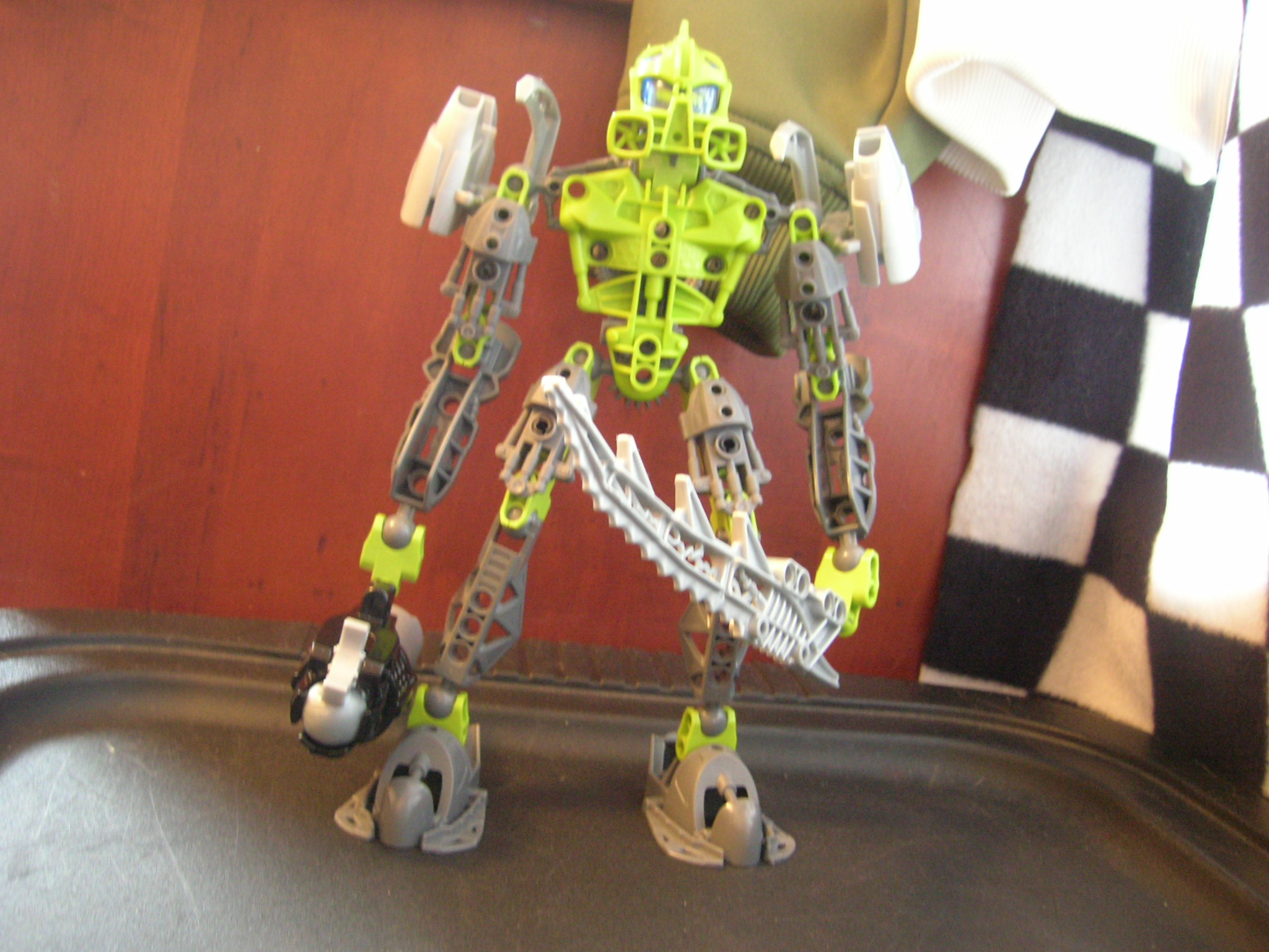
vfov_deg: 41.8
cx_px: 634
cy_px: 476
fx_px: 1246
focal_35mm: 34
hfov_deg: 54.0
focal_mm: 5.7
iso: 200
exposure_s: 1.03
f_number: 2.9
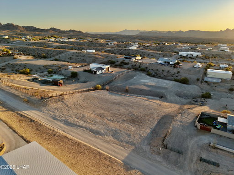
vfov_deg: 56.8
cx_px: 117
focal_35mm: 24
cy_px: 88
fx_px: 162
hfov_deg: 71.6
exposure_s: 1/640
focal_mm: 8.67
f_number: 1.8
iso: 100
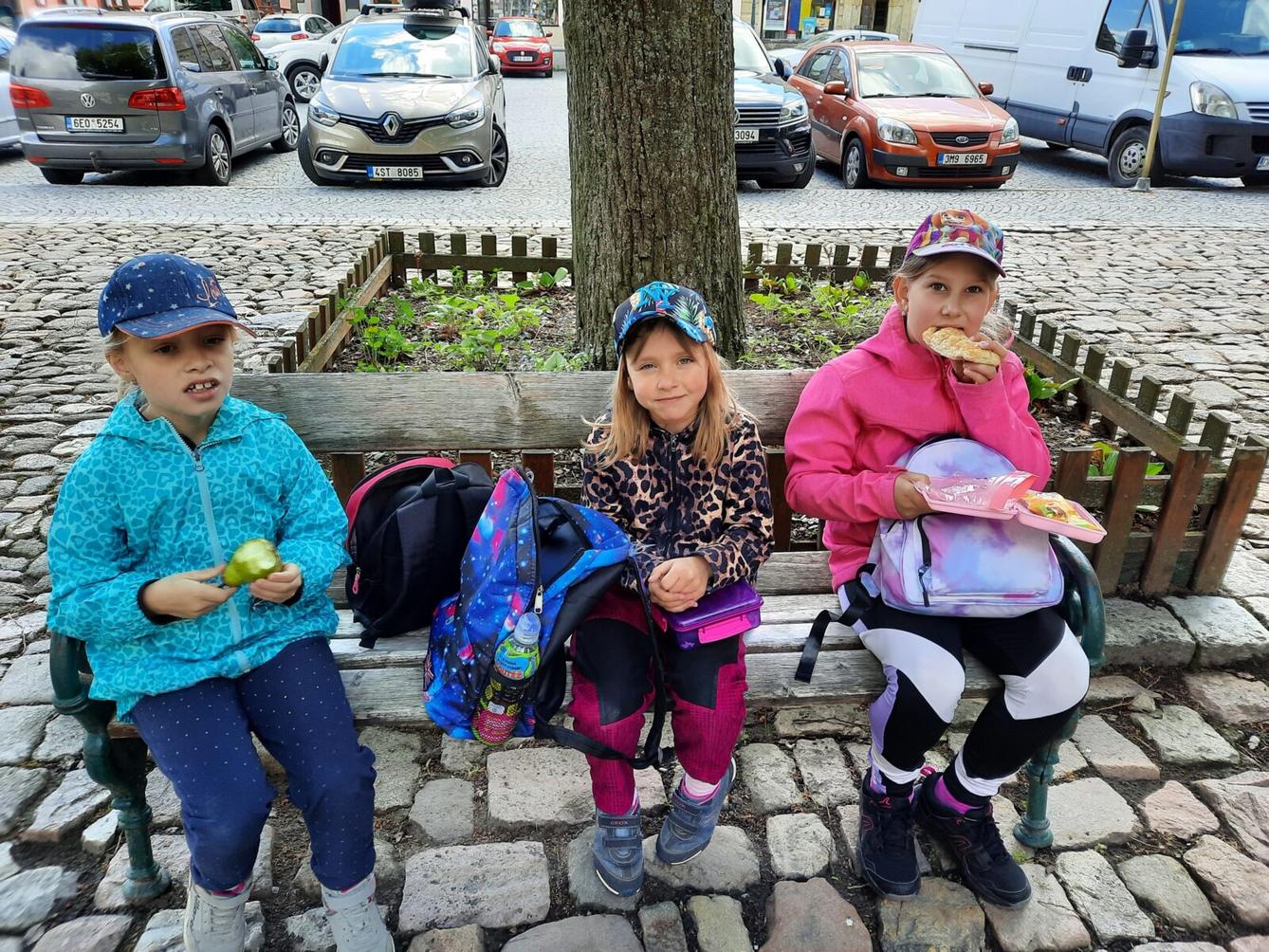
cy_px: 476
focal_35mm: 25
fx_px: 917
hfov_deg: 69.4
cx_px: 634
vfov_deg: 54.9
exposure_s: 1/143
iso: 32
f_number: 2
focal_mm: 4.6
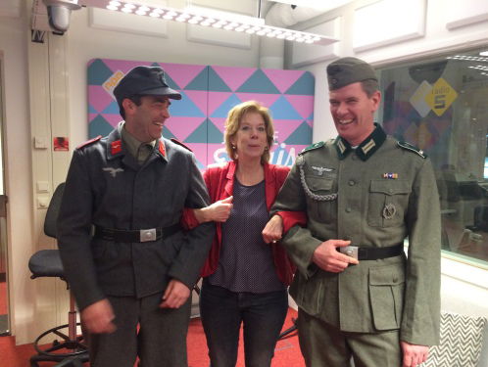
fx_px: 409
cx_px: 244
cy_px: 184
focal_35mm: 29
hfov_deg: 61.6
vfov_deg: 48.3
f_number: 2.2
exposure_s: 1/33
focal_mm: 4.15
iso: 250
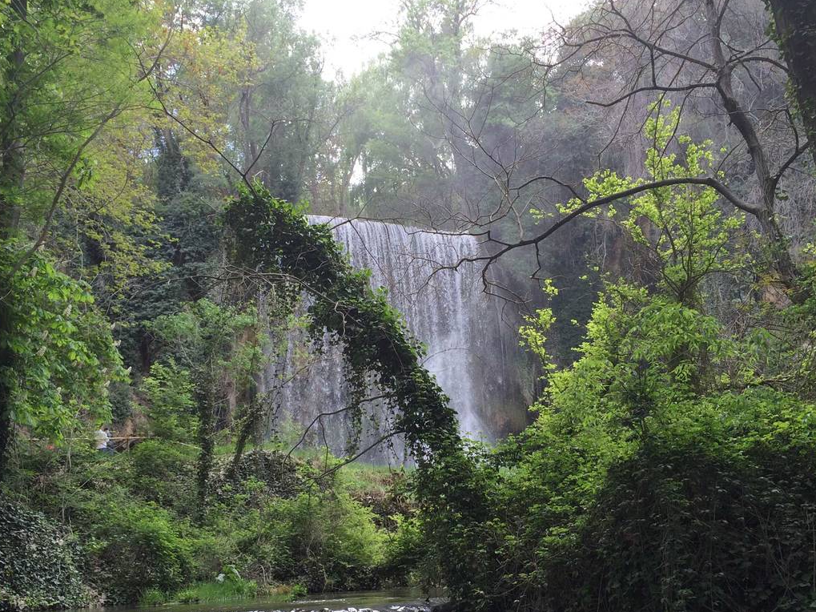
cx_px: 398
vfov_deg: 35.1
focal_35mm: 41
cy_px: 350
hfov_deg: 45.8
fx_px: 966
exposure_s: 1/446
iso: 32
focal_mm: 4.15
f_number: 2.2
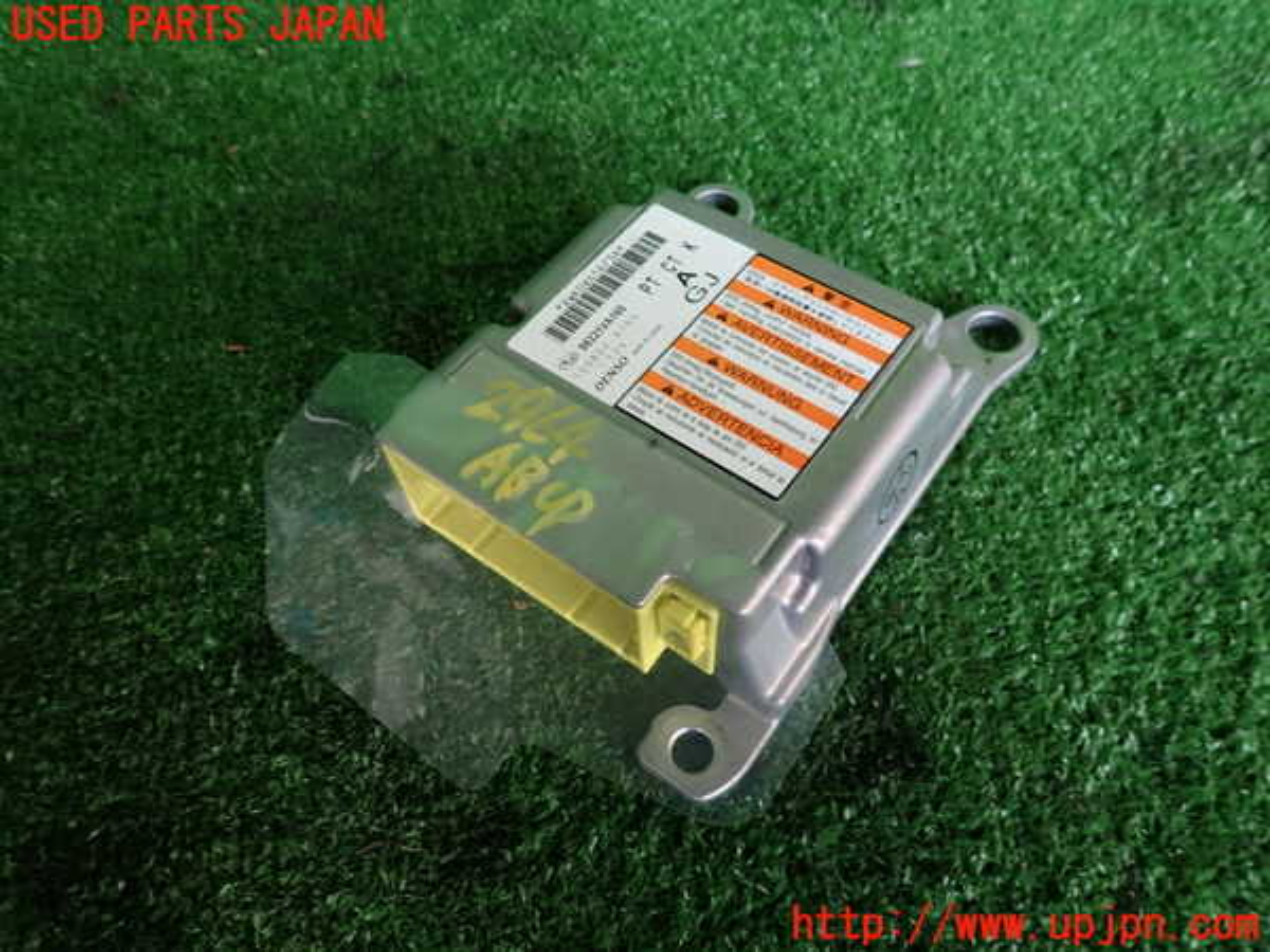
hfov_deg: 69.4
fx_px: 917
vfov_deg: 54.9
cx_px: 635
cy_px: 476
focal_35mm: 25
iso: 160
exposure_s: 1/60
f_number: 2
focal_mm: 4.5
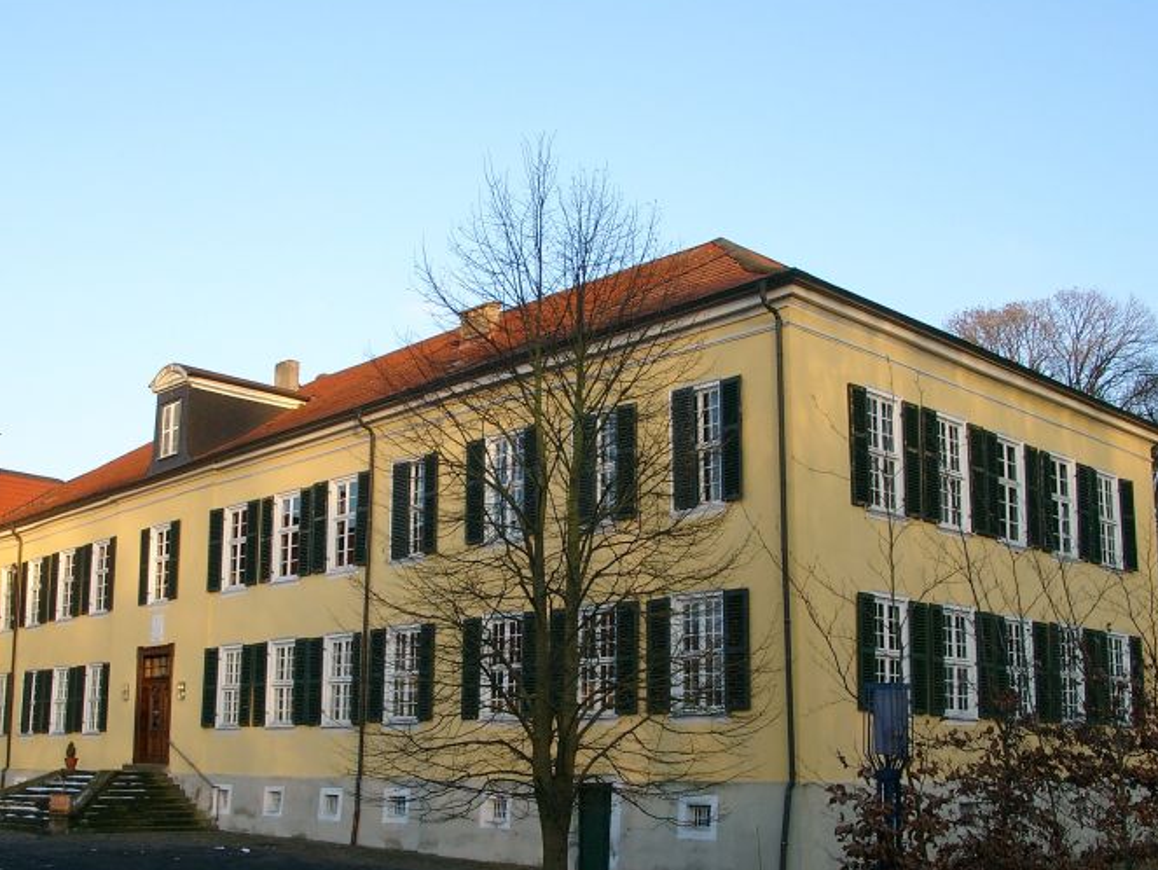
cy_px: 500
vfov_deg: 35.1
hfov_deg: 45.7
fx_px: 1372
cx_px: 529
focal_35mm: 41
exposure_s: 1/149
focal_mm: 7.13
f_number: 4
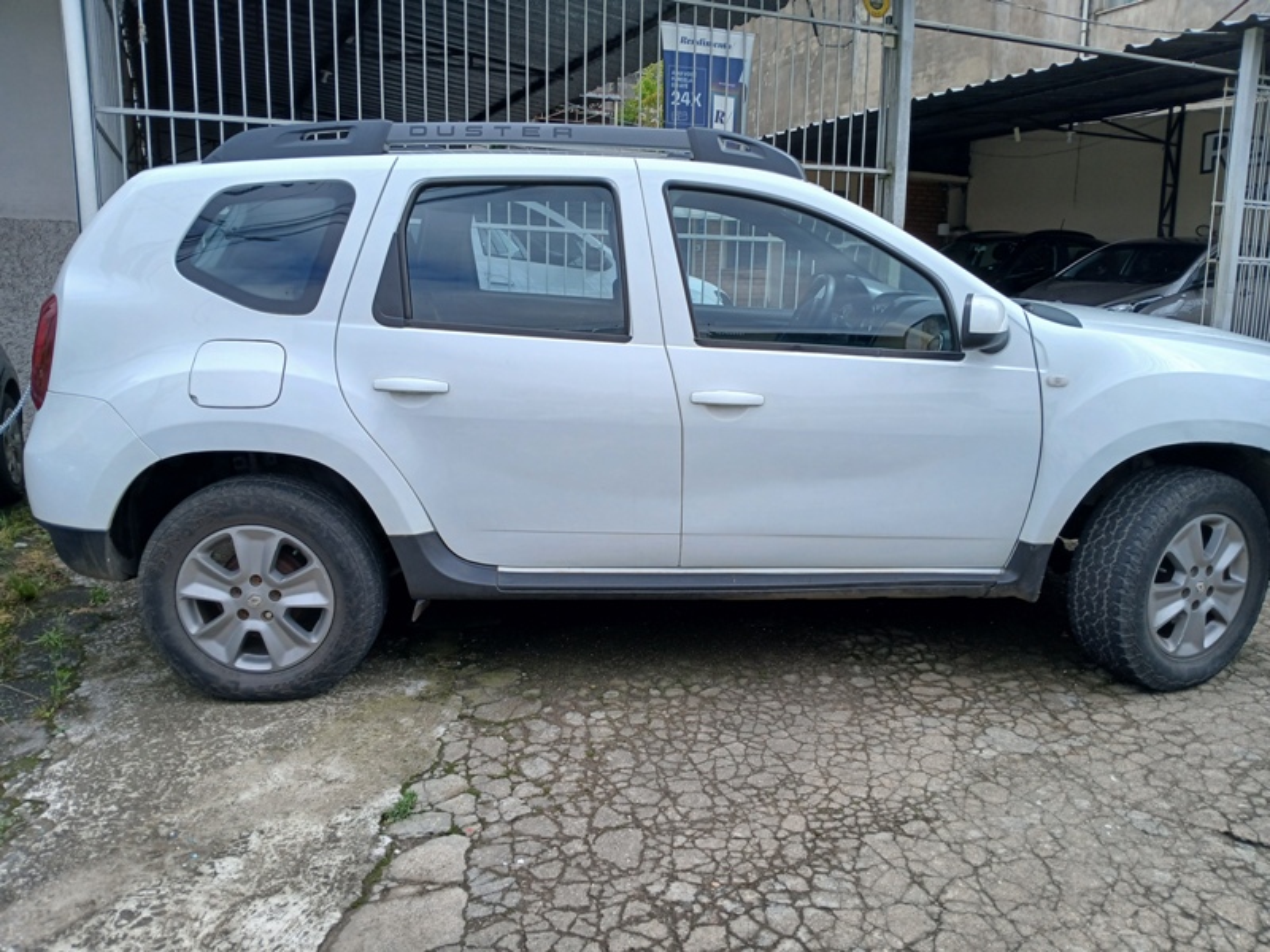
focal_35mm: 26
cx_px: 635
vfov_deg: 53.1
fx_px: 954
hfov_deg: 67.3
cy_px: 476
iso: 20
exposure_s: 1/483
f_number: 1.8
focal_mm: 3.98
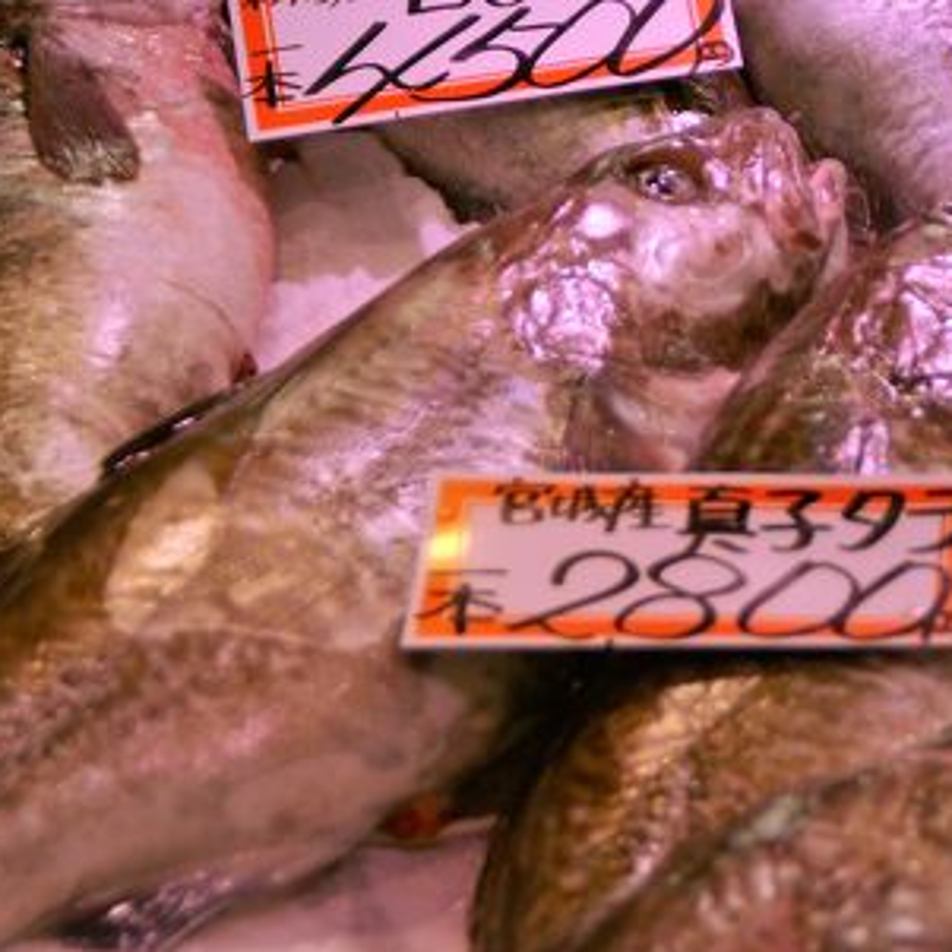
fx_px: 6845
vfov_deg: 7.9
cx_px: 857
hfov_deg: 7.9
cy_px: 278
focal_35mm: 220
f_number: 5.6
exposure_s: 1/200
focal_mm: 80
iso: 250
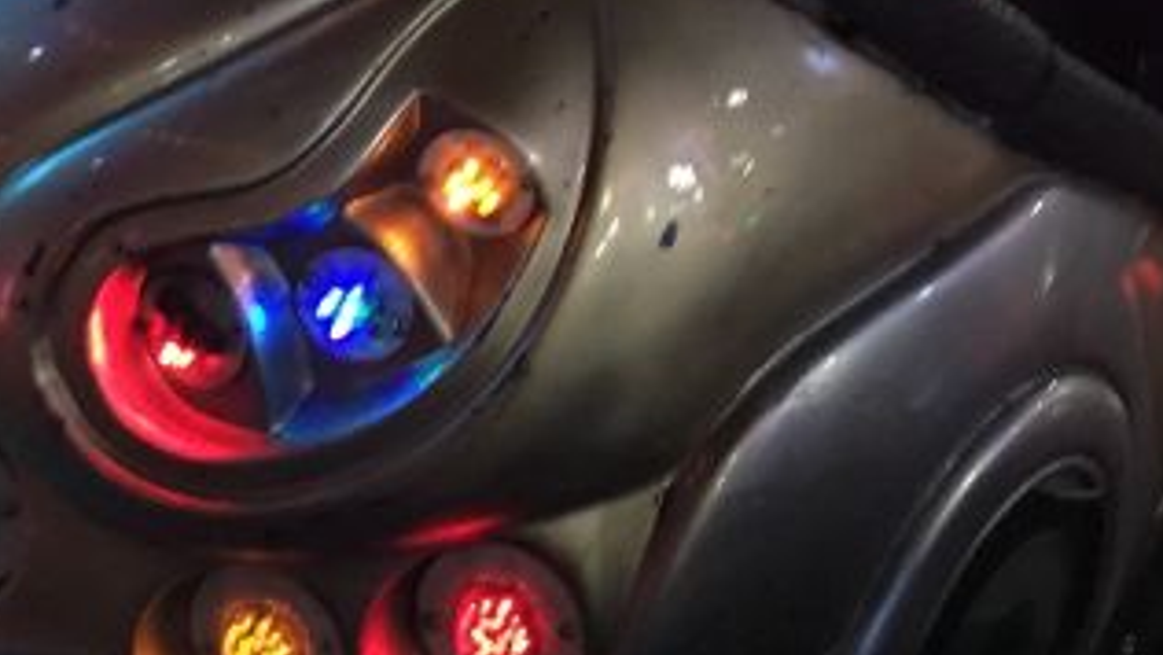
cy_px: -201
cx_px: 846
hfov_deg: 29.7
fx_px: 2159
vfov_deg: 16.3
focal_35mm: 70
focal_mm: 4.15
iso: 500
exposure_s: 1/17
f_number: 2.2
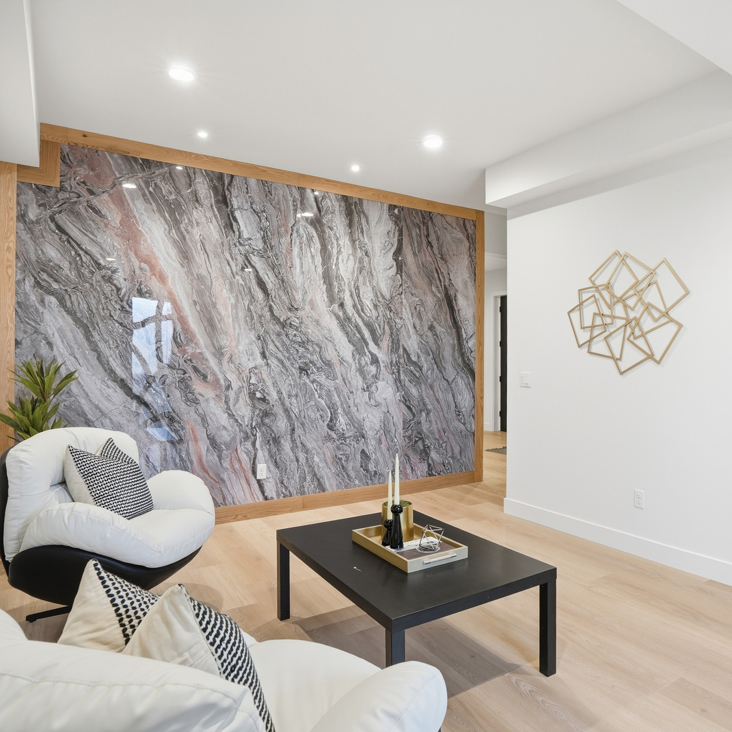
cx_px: 460
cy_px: 369
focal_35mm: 21
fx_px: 502
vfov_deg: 72.1
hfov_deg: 70.9
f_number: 9
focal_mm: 16
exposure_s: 1/25
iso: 125
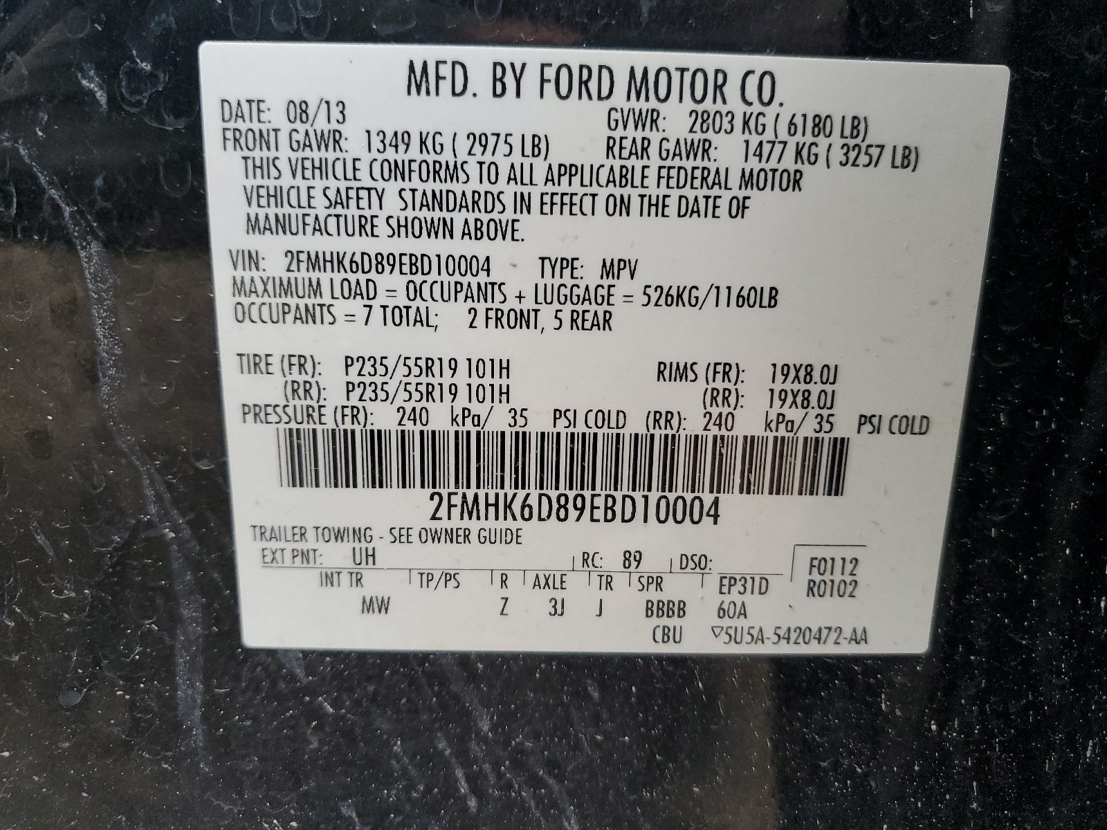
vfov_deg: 53.1
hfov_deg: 67.3
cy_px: 415
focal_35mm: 26
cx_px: 554
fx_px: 831
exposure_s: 1/60.2
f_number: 1.5
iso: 84
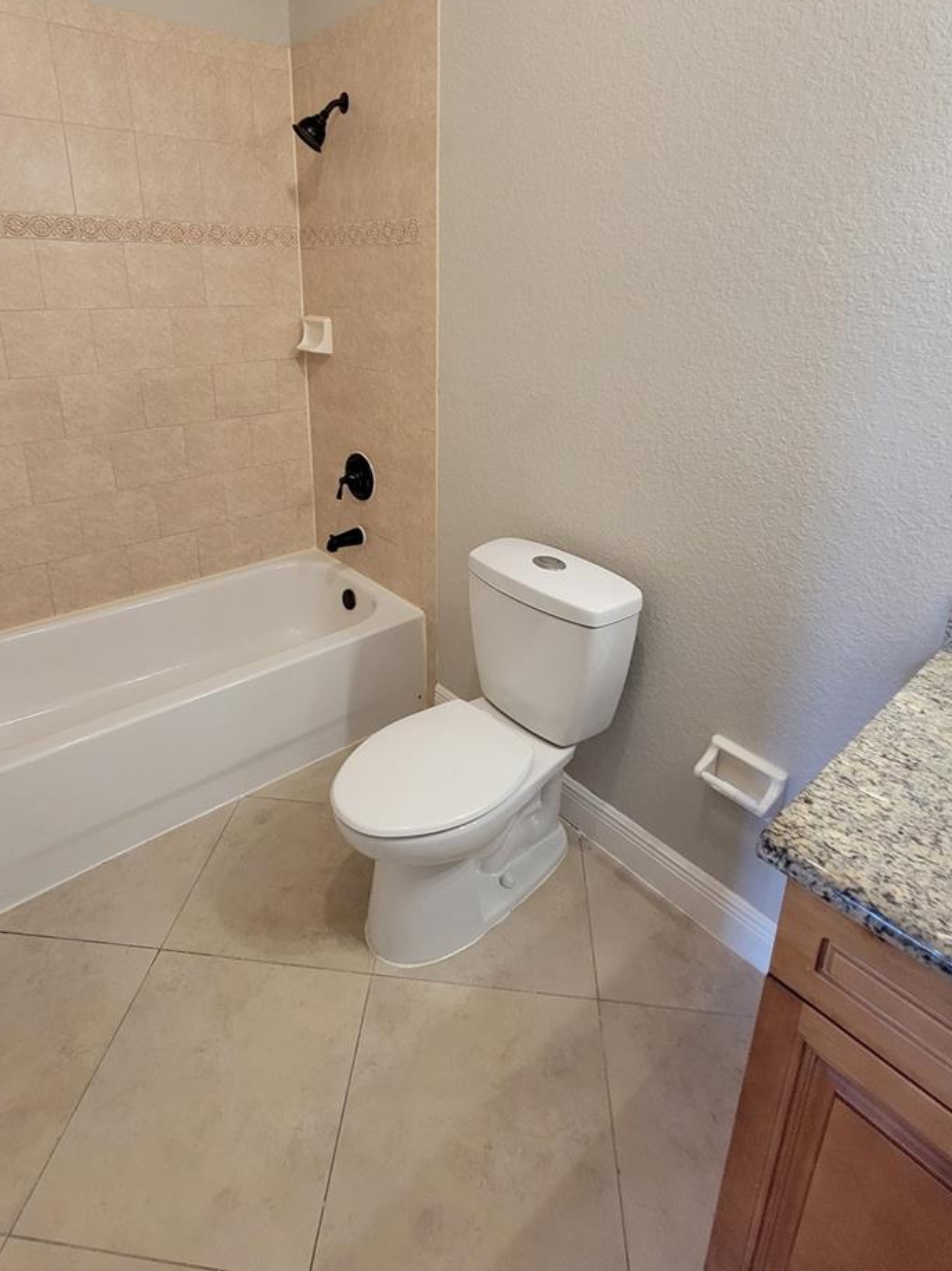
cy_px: 503
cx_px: 426
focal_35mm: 17
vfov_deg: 89.8
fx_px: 624
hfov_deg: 74.5
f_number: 2.2
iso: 400
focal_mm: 2.2
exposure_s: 1/60
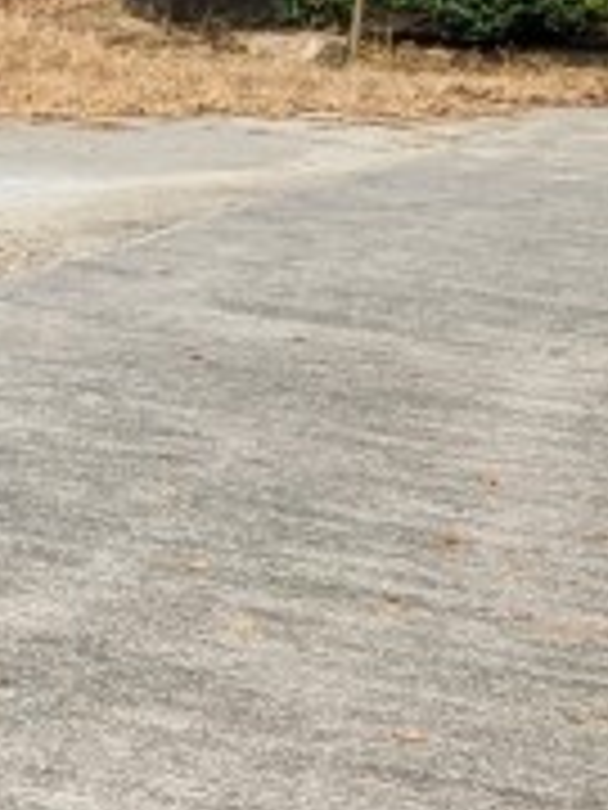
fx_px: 3513
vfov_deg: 12.9
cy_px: -104
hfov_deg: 9.1
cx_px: -707
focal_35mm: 150
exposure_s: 1/2924
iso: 57
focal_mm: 4.38
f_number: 1.73
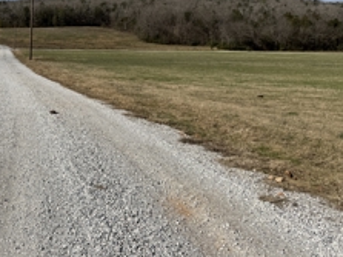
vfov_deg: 32.7
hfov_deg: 41.6
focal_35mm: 43
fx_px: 426
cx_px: 60
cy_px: 54
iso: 80
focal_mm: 6.76
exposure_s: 1/8130
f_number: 1.78
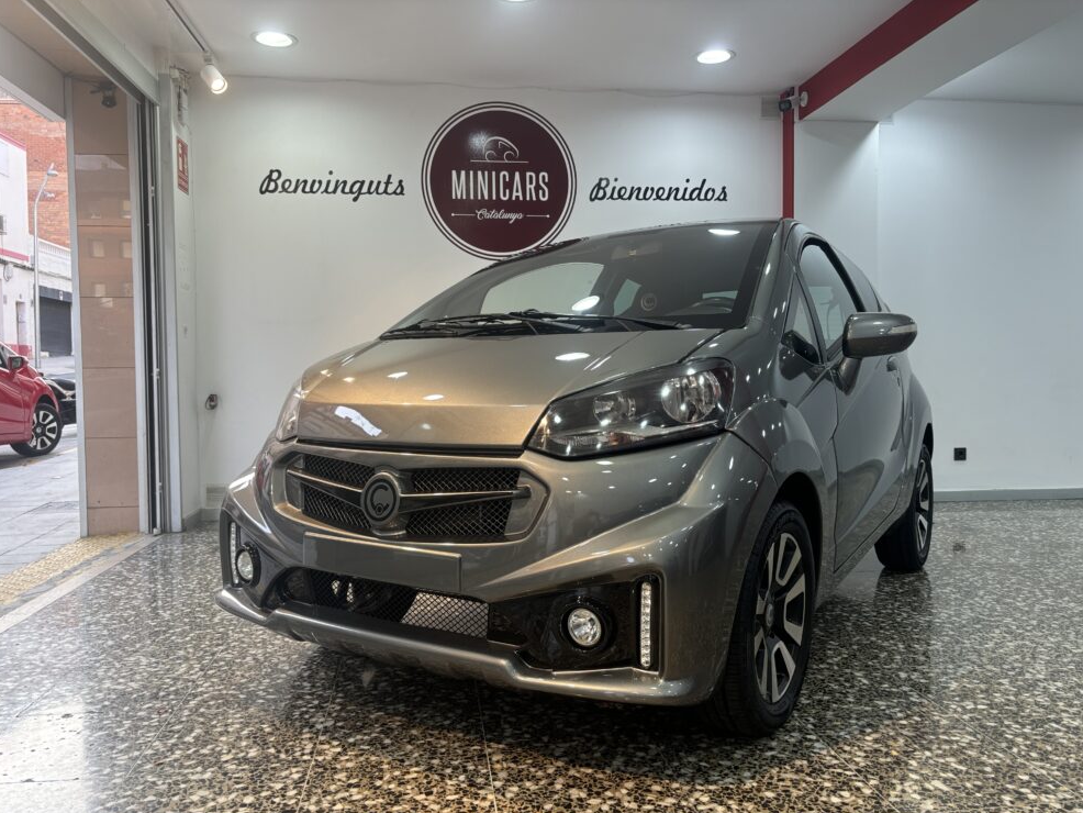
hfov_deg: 65.3
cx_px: 539
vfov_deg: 51.4
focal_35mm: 27
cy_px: 421
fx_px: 845
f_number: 1.6
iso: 32
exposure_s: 1/104
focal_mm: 5.96
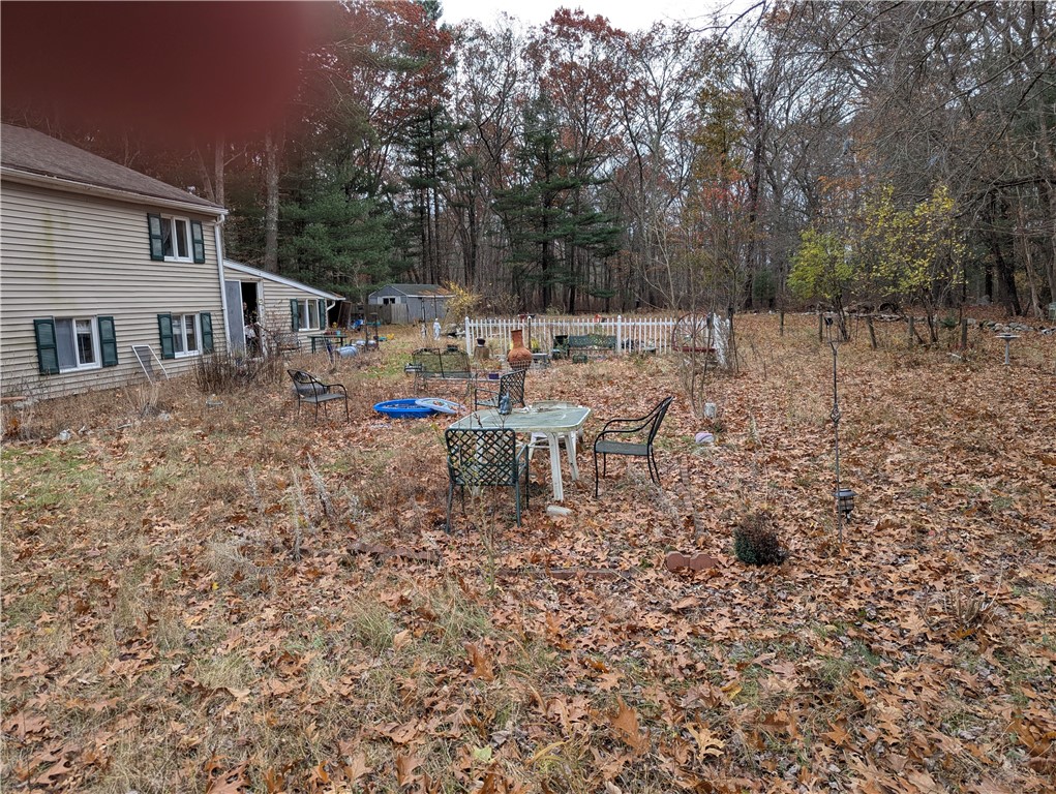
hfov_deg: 71.5
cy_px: 397
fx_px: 733
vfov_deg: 56.9
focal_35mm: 24
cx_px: 528
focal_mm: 6.81
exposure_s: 1/227
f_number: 1.85
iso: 52
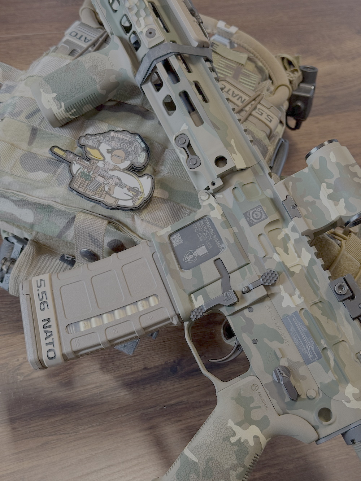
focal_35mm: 48
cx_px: 180
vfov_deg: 39.7
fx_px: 667
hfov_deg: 30.3
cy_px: 240
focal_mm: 6.76
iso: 125
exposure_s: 1/60
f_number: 1.78
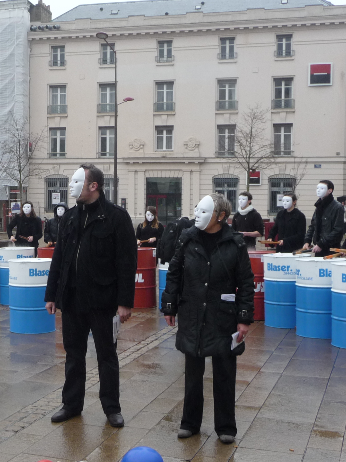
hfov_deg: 26.4
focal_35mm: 54
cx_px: 53
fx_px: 720
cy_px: 229
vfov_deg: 35.5
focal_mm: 4.7
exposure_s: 1/125
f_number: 3.3
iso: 100
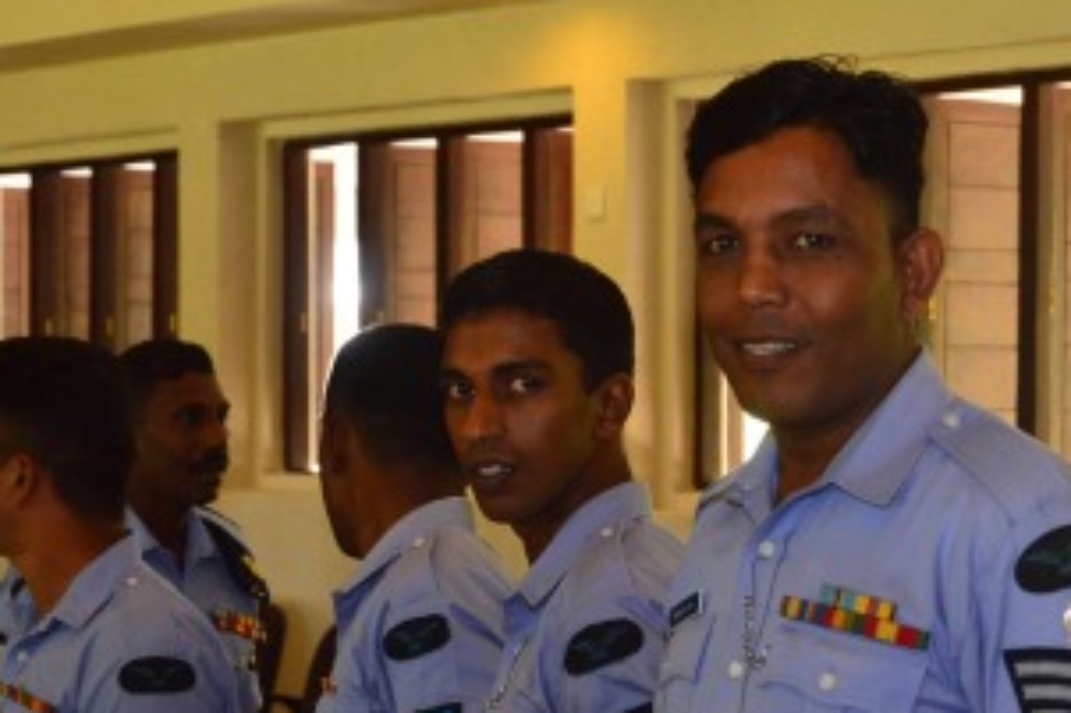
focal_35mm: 125
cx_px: 553
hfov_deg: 16.4
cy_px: 621
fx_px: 3717
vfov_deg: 10.9
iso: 400
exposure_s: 1/60
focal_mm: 42
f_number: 5.6
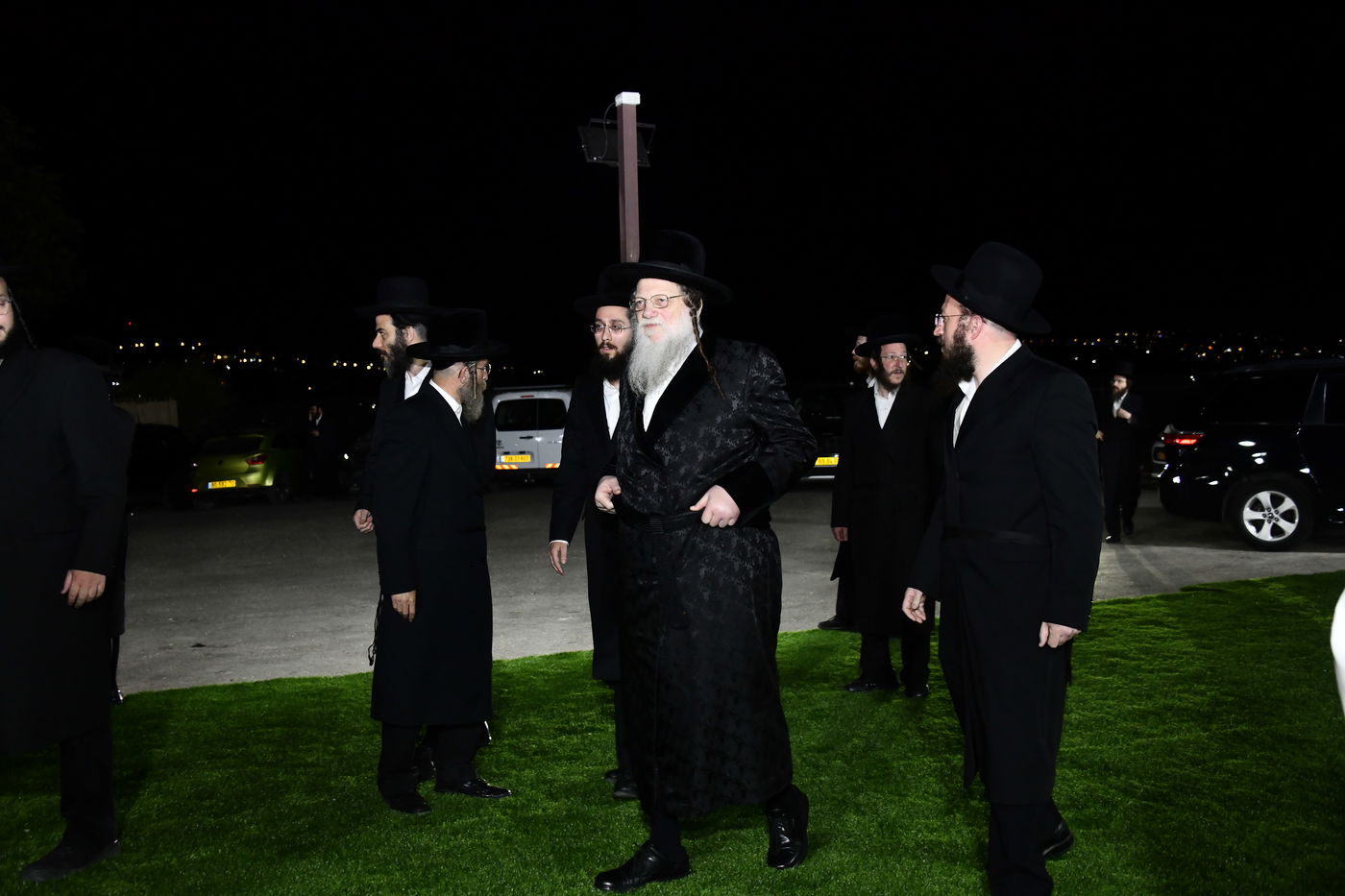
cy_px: 448
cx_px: 672
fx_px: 1494
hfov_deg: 48.5
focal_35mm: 40
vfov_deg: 33.4
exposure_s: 1/125
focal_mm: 40
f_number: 5.6
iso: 1250
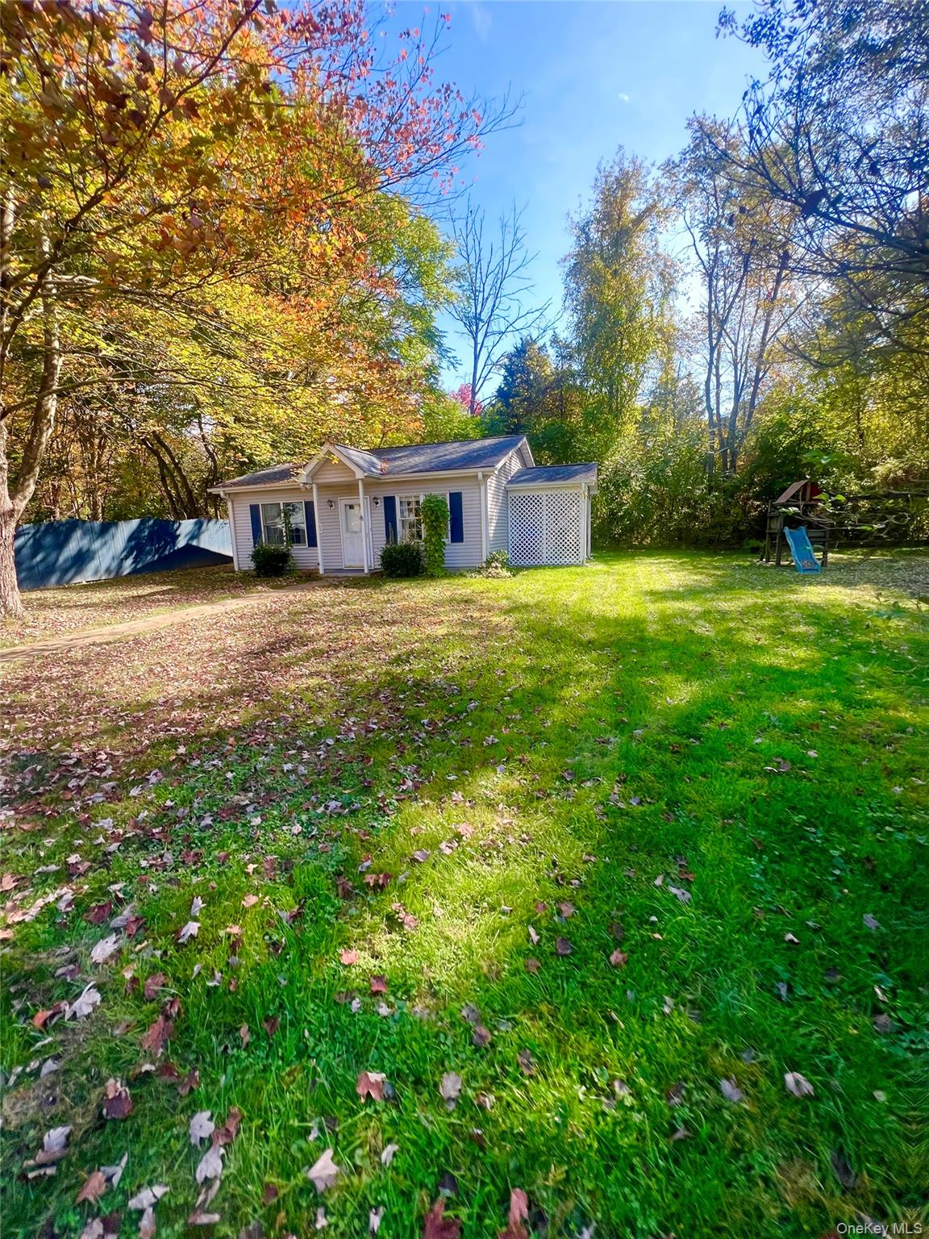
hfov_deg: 89.9
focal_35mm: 13
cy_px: 620
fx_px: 465
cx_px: 464
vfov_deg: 106.2
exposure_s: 1/175
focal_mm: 1.57
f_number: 1.8
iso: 32
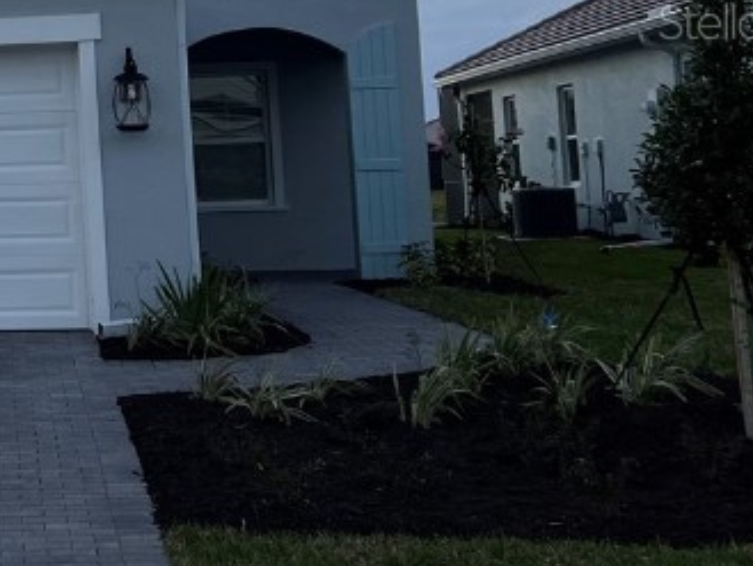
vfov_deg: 17.8
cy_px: 21
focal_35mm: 81
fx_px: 1763
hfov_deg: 21.2
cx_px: -298
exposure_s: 1/290
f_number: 1.5
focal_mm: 5.7
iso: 40
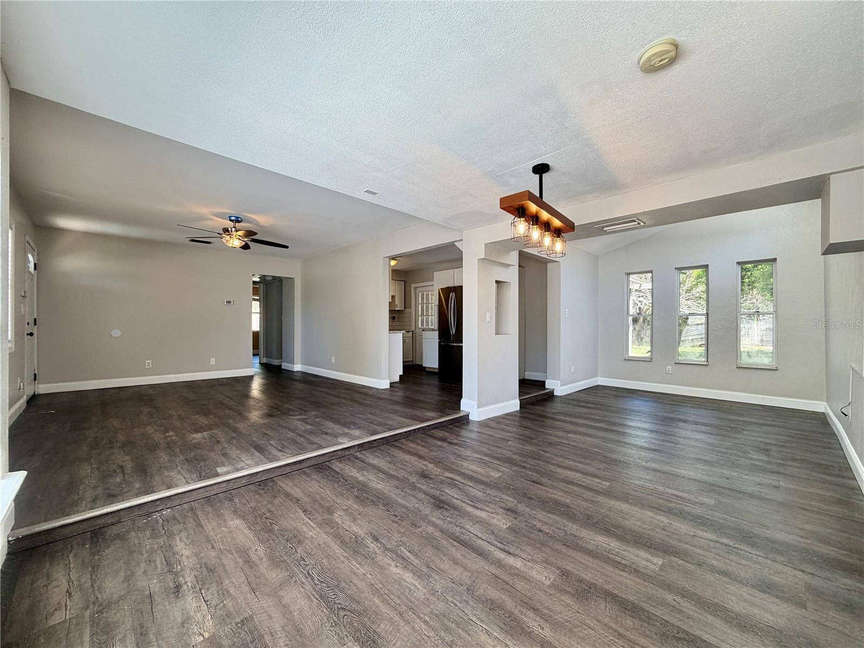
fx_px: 349
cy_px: 324
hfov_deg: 102.1
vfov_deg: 85.7
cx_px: 432
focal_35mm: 14
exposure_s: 1/120
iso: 80
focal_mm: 2.22
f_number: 2.2
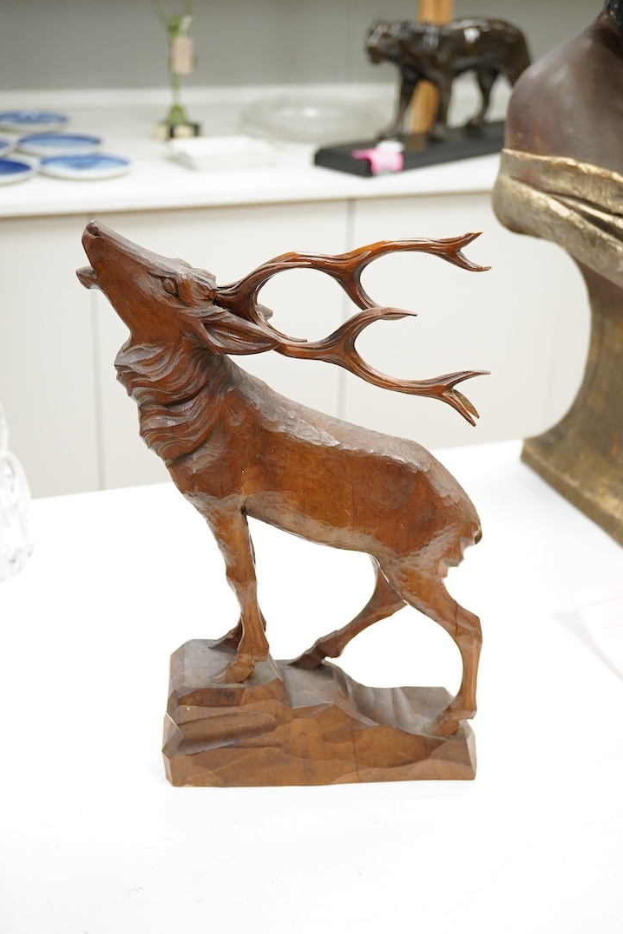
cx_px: 310
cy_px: 477
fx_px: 1220
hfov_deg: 28.6
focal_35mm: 47
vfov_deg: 41.9
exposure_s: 1/160
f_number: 6.3
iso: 2500
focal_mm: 30
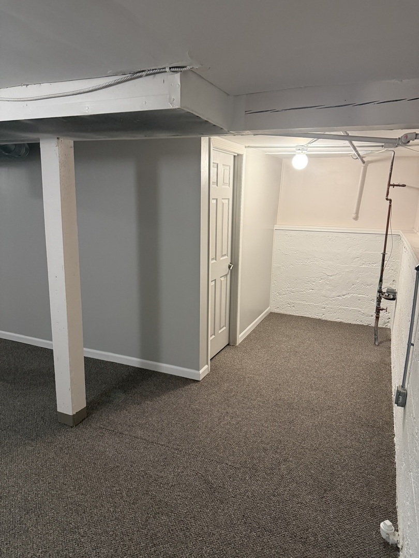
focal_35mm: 24
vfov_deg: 71.6
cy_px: 279
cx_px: 210
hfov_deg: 56.8
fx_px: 387
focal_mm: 6.76
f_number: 1.78
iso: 400
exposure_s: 1/60
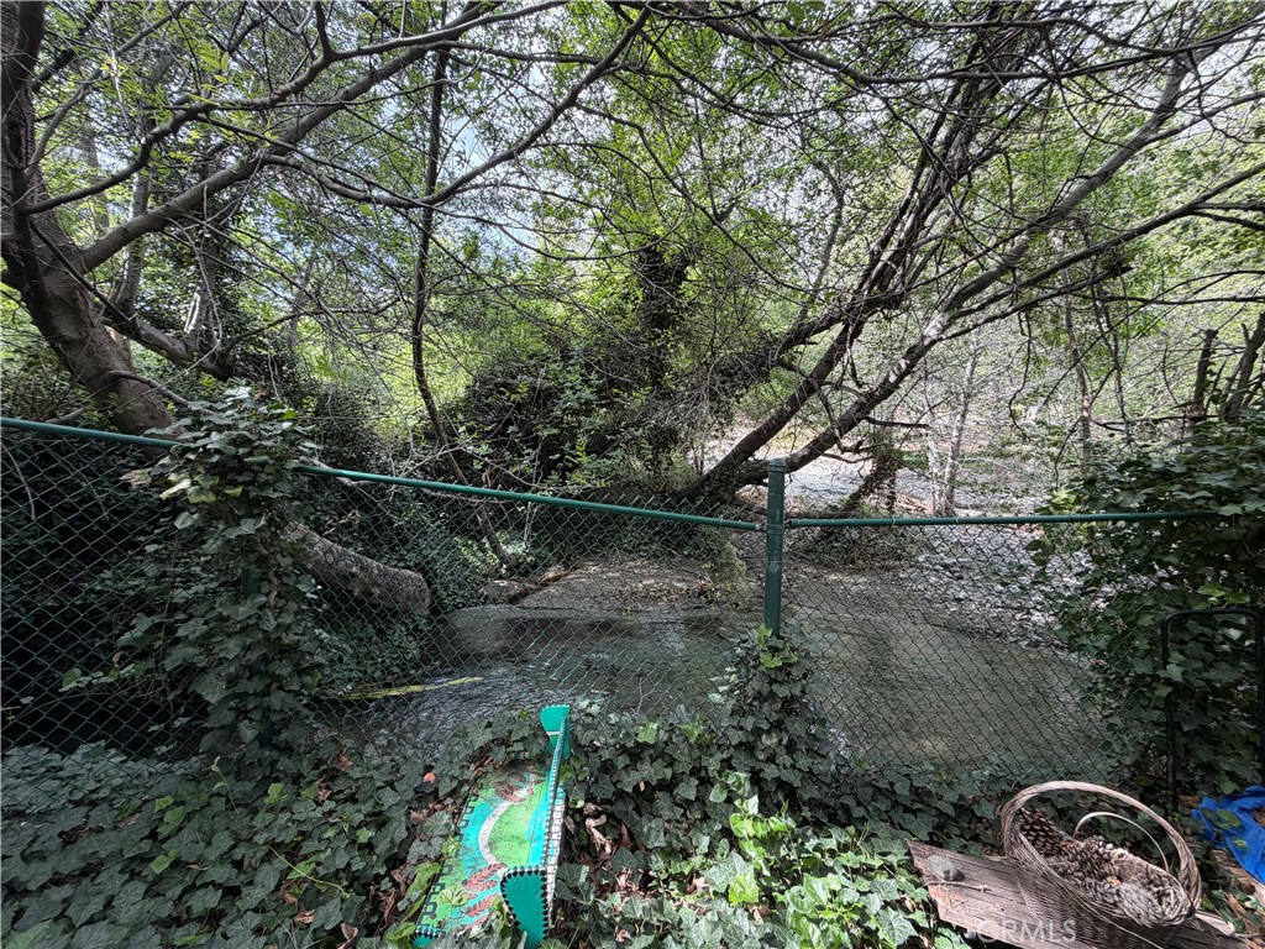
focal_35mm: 14
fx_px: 512
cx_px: 632
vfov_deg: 85.7
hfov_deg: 102.1
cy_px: 474
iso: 64
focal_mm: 2.22
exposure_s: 1/121
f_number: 2.2
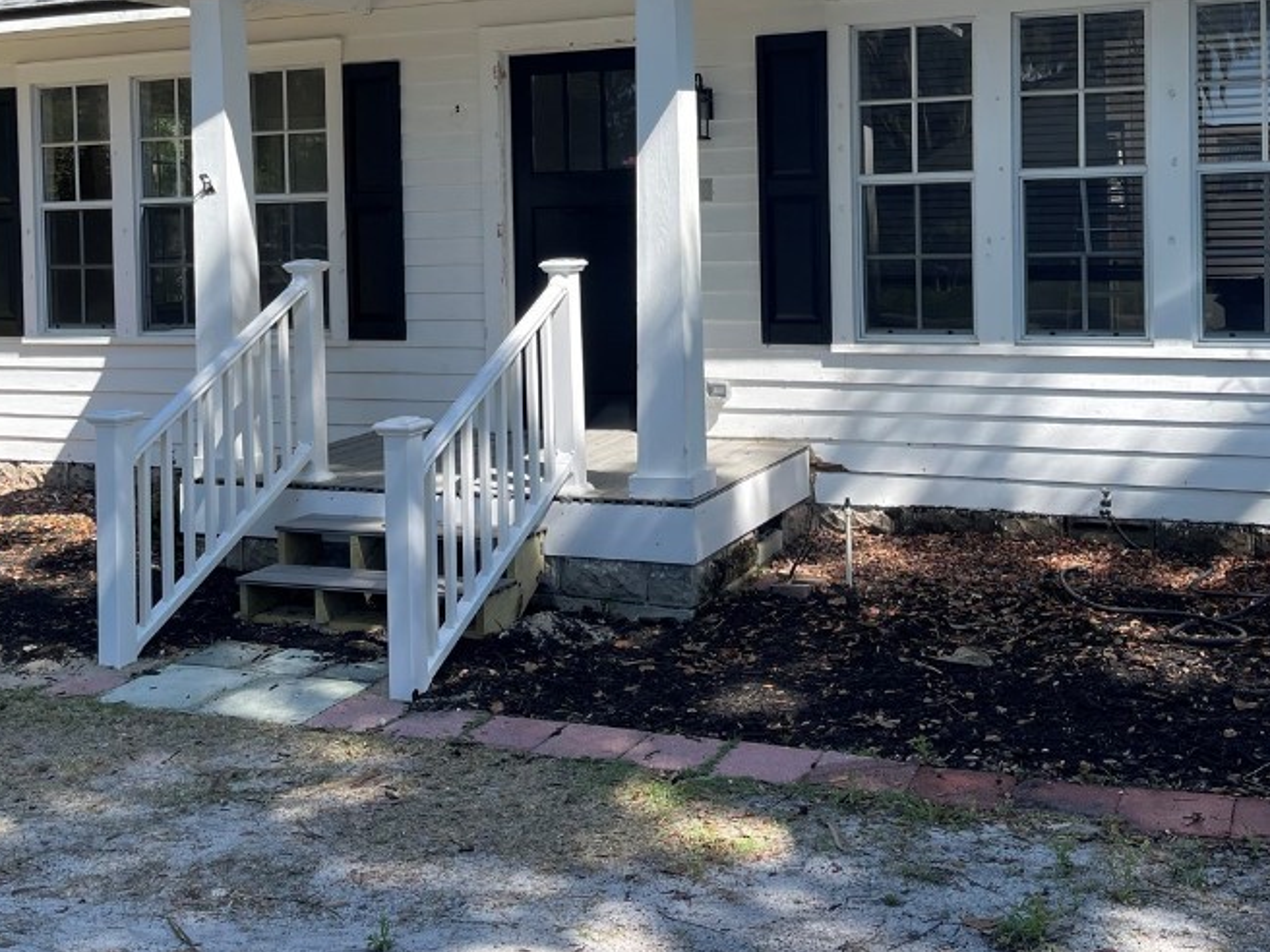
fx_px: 1431
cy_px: 255
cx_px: 685
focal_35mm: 39
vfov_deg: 36.1
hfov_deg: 47.8
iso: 32
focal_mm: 5.1
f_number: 1.6
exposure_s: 1/1323
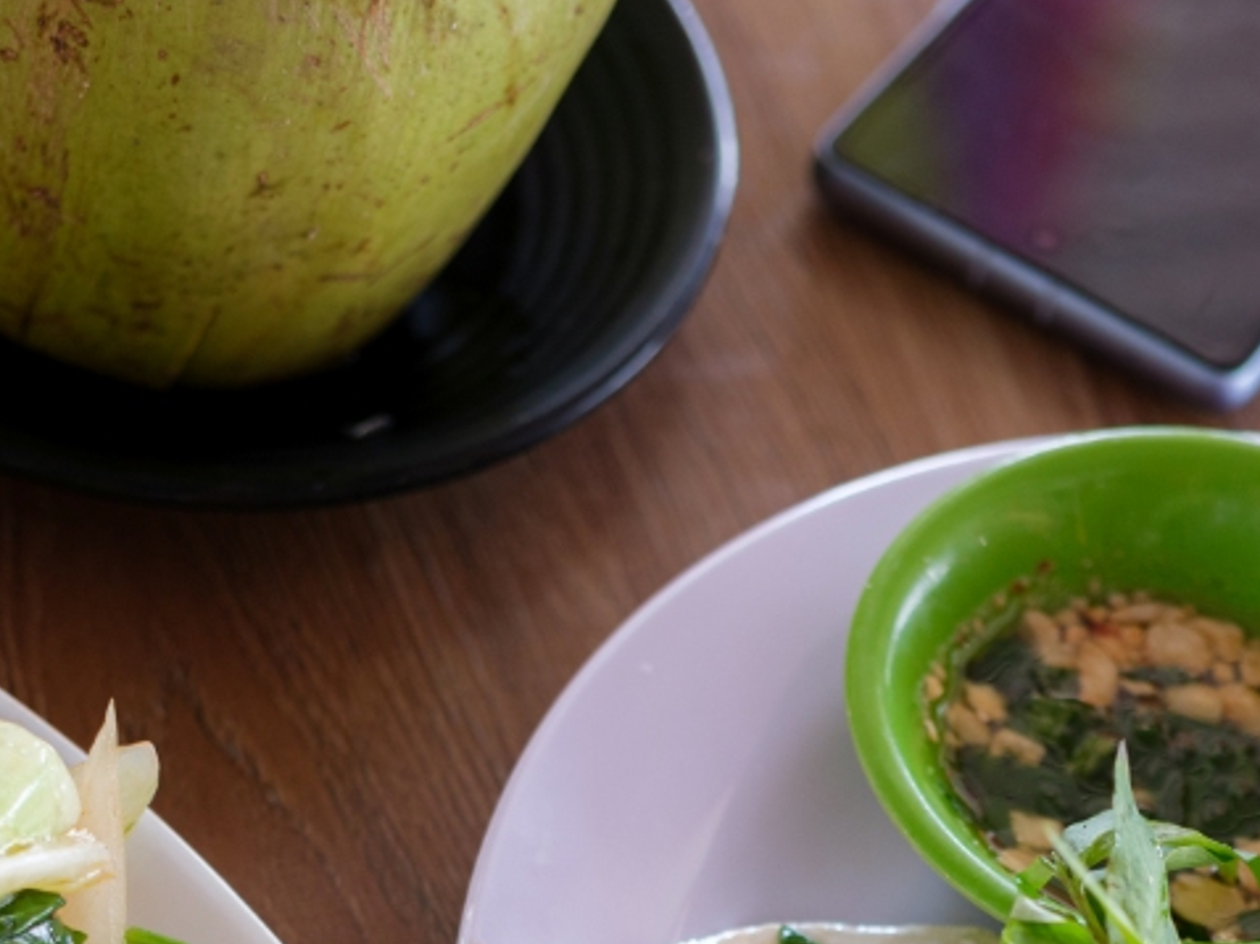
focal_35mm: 113
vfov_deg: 12.6
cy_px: 1307
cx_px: 430
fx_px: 4111
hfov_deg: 17.4
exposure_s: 1/110
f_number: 2.8
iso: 800
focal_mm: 45
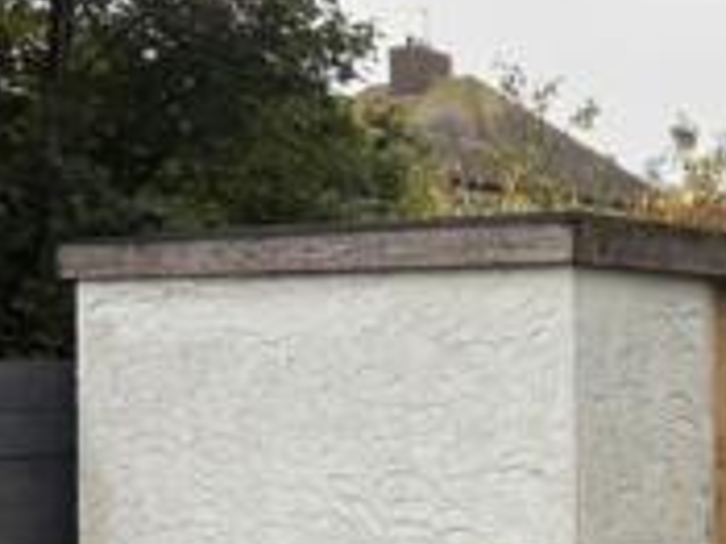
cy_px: 314
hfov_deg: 22.5
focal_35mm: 80
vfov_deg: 18.4
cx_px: 871
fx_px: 1677
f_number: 1.78
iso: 80
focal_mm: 6.76
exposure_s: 1/632
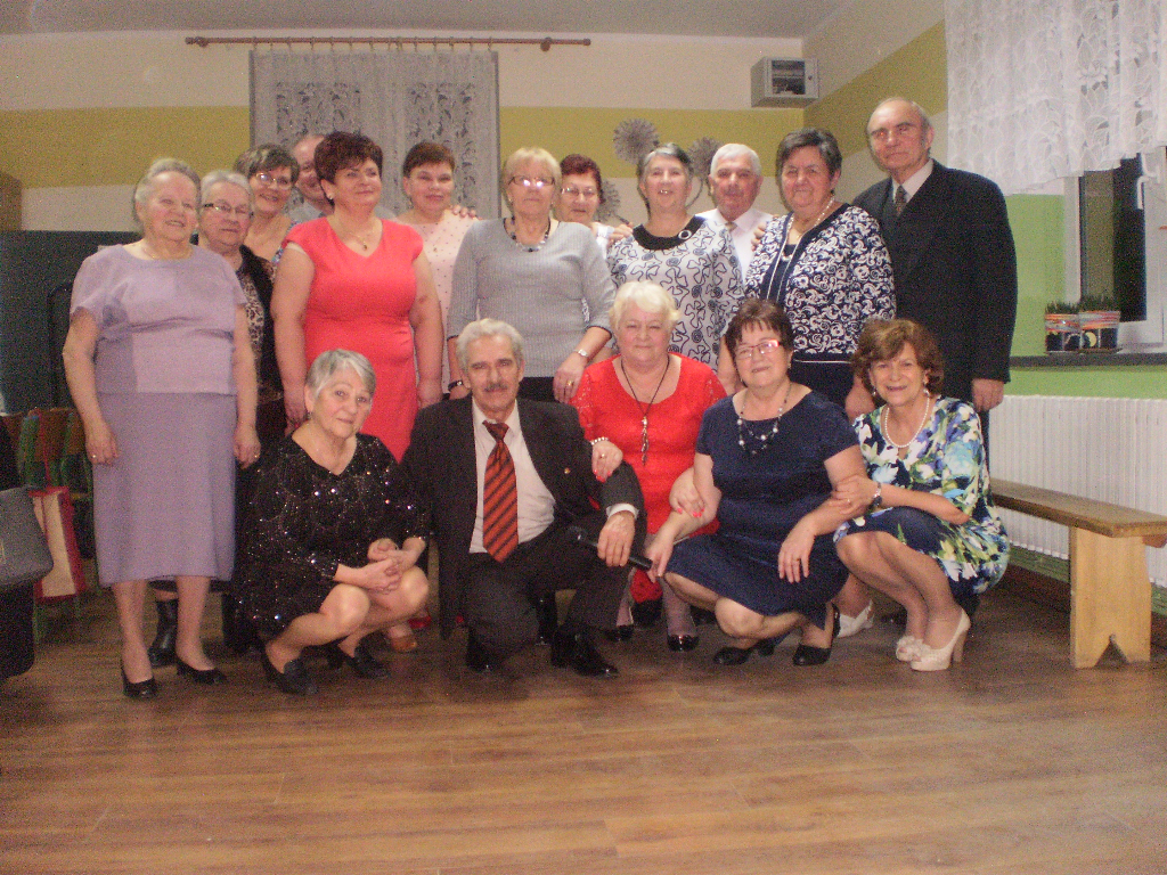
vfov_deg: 39.7
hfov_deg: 51.4
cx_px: 584
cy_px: 438
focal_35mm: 36
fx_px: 1214
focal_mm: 6.3
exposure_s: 1/30
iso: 400
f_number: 3.1
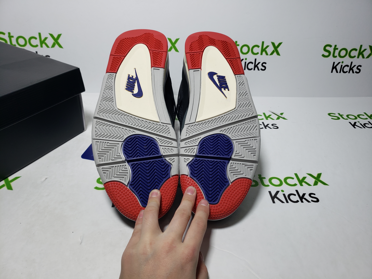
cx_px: 186
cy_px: 140
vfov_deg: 53.1
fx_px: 279
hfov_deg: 67.3
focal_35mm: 26
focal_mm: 4.3
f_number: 1.5
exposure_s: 1/453
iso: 50
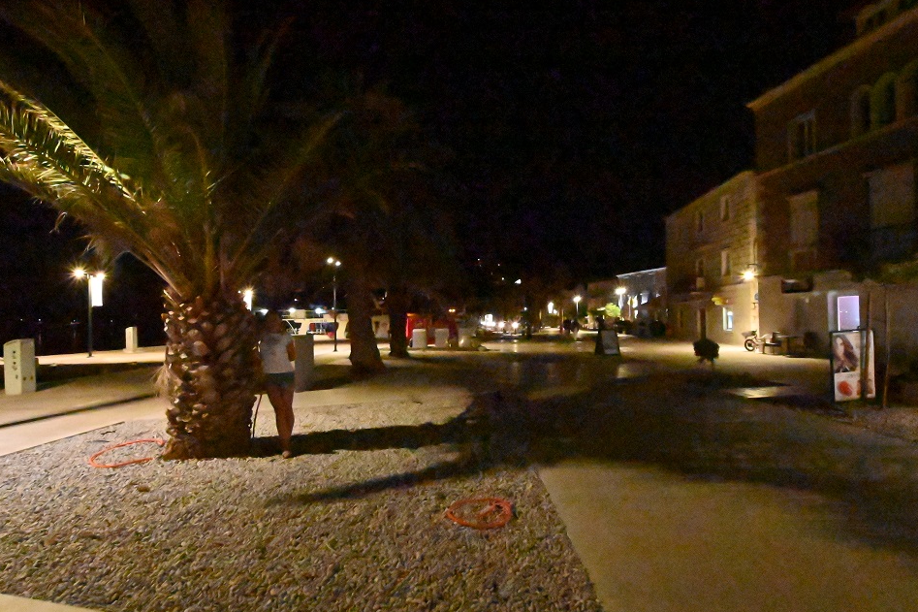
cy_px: 309
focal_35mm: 19
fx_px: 484
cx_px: 459
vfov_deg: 64.5
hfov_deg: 86.9
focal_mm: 12
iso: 51200
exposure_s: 1/20
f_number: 16
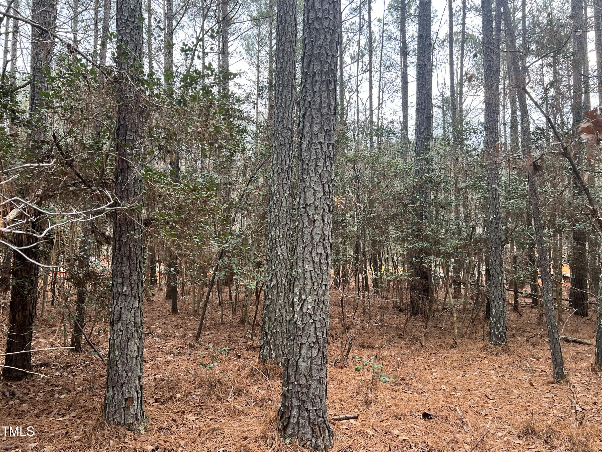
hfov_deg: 67.3
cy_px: 226
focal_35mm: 26
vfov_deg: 53.1
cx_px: 301
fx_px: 452
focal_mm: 5.7
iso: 125
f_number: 1.5
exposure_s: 1/100
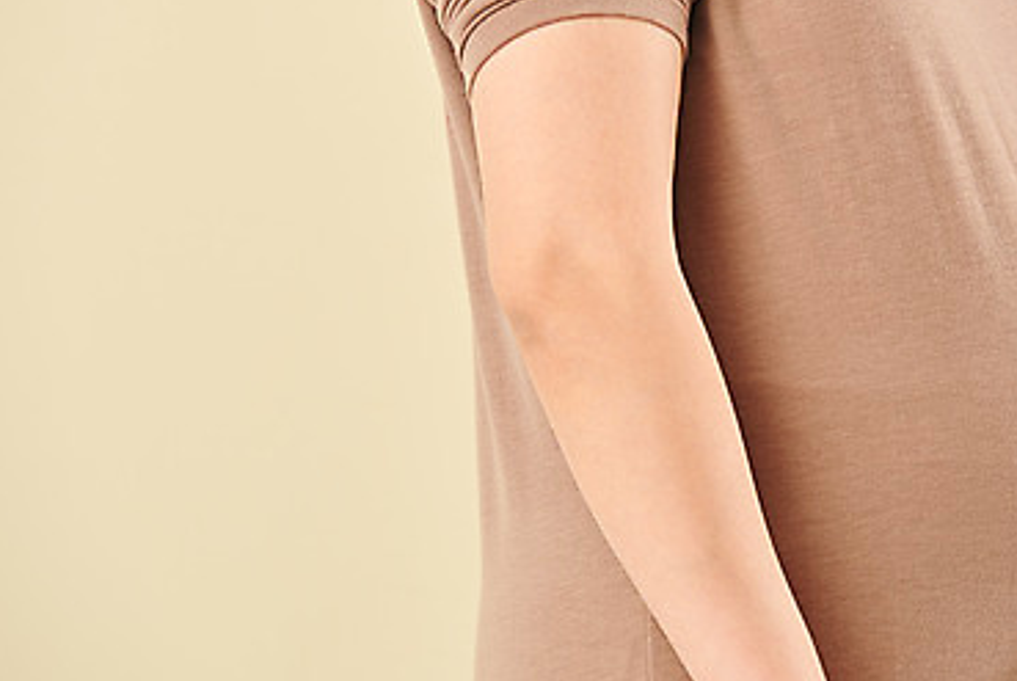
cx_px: 768
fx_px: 8485
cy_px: 248
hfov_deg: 6.9
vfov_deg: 4.6
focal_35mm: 300
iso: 100
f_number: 6.3
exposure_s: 1/125
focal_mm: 185
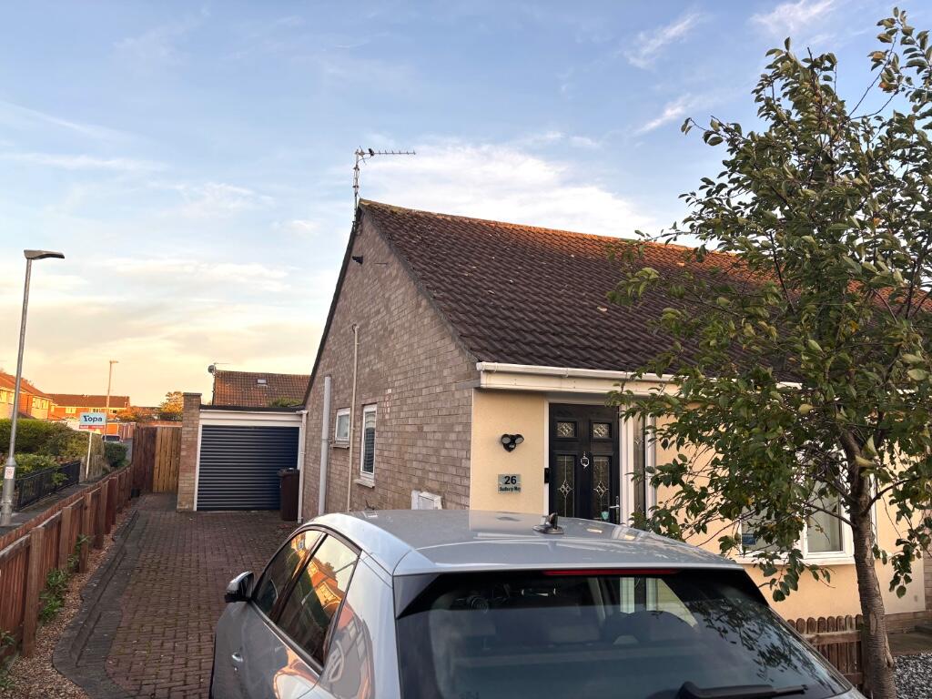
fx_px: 700
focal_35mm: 26
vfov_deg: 53.1
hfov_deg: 67.3
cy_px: 350
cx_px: 466
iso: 50
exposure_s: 1/433
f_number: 1.6
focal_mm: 5.96
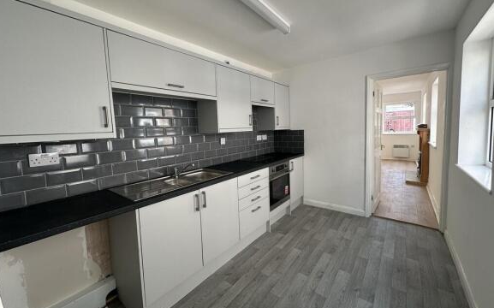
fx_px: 202
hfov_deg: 101.5
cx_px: 245
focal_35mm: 15
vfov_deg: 74.7
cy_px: 145
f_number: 2.2
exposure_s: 1/99
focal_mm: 2.22
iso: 64
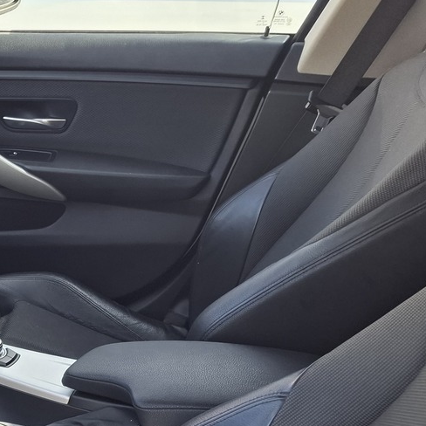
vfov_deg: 27.0
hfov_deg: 25.4
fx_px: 835
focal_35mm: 60
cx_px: -100
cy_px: 428
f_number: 1.8
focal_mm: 5.54
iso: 50
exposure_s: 1/100
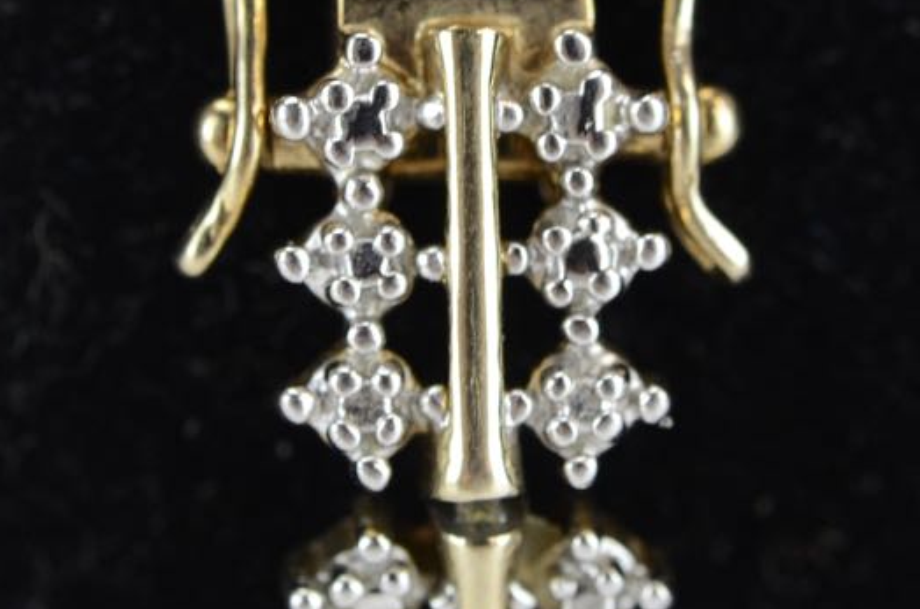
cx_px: 456
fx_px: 5610
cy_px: 82
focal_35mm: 220
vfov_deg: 6.2
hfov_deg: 9.4
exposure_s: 1/125
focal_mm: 60
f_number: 6.3
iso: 640
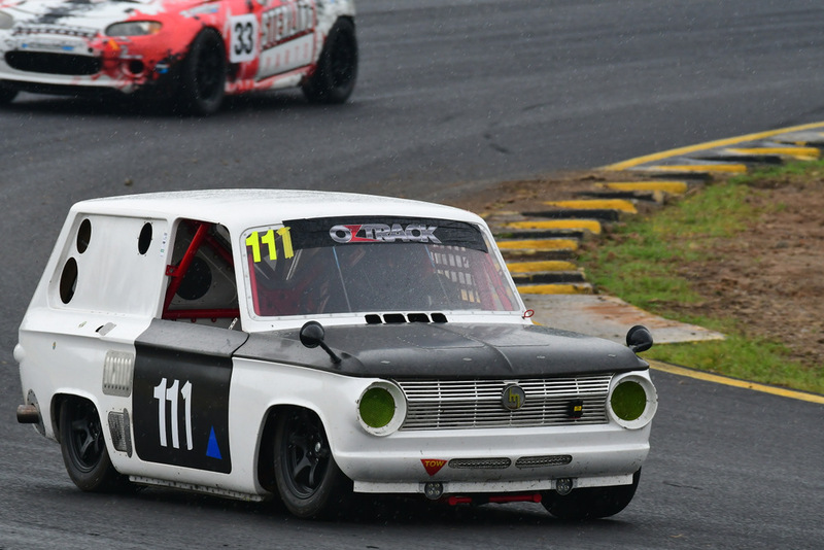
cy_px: 275
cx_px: 412
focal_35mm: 600
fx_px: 13738
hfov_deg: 3.4
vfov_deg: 2.3
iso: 1000
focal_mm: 400
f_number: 11
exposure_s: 1/640
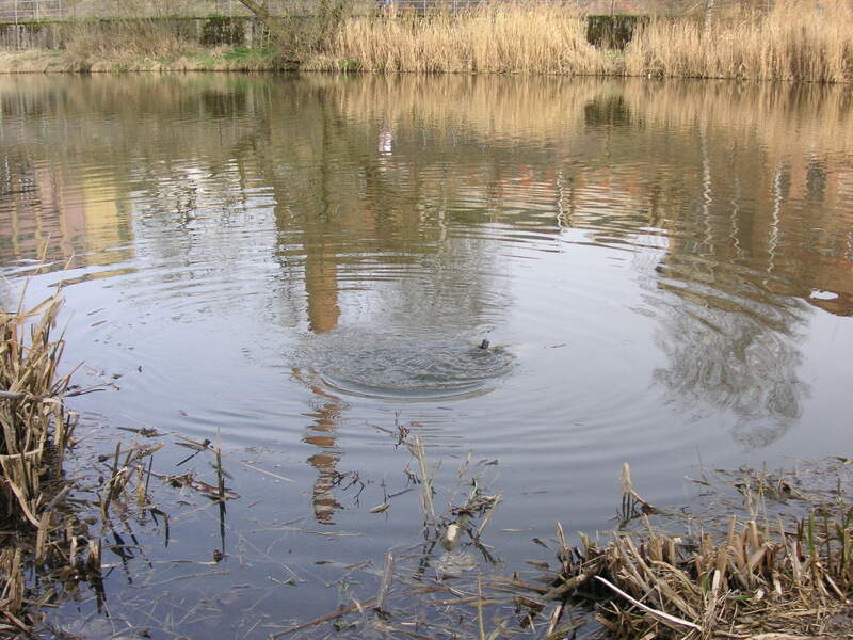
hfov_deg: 42.9
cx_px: 426
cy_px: 320
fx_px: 1084
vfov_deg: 32.9
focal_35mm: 44
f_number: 3.1
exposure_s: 1/180
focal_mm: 7.3
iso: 50
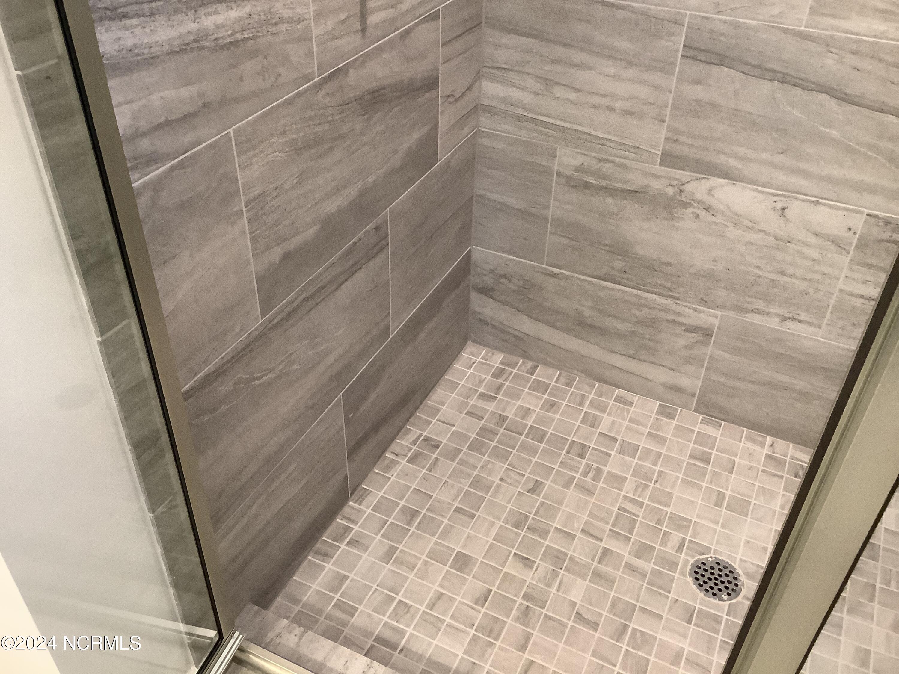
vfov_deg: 45.4
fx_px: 805
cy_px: 337
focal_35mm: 31
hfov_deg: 58.4
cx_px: 450
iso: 250
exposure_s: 1/50
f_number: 2.4
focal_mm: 3.3
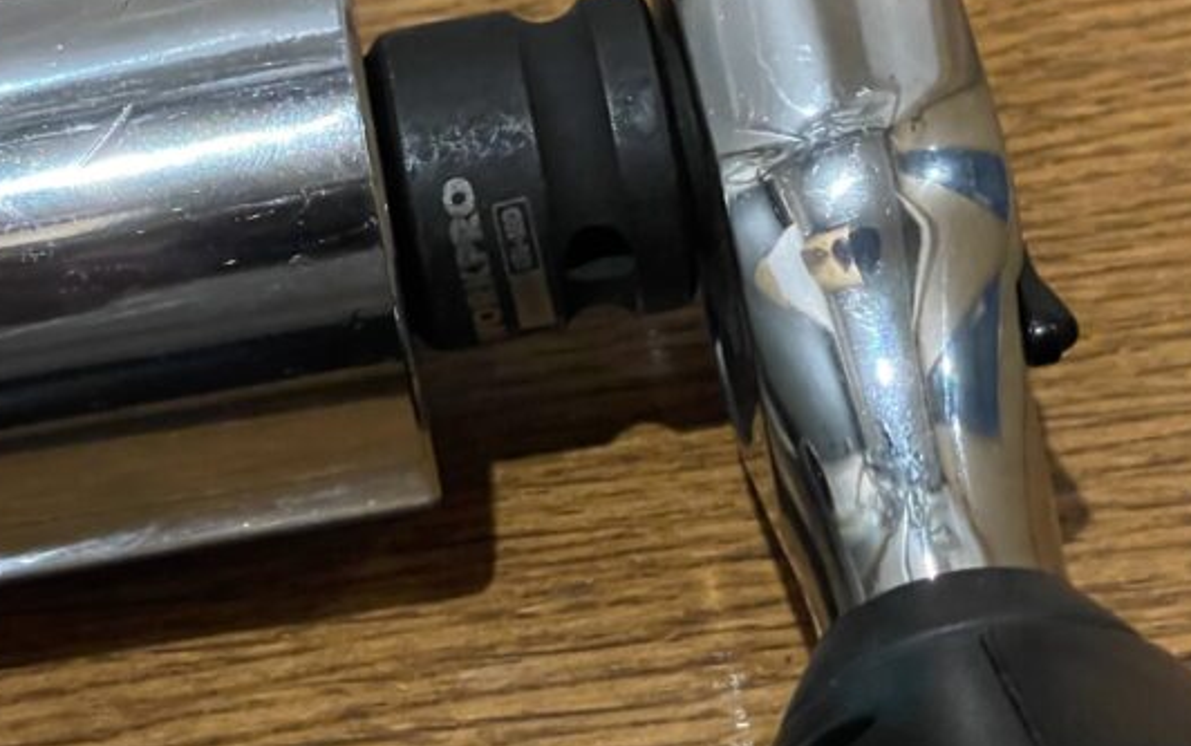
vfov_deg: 12.4
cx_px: 504
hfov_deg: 19.6
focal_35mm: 106
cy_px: 437
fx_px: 3442
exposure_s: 1/30
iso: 1250
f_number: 2
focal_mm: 6
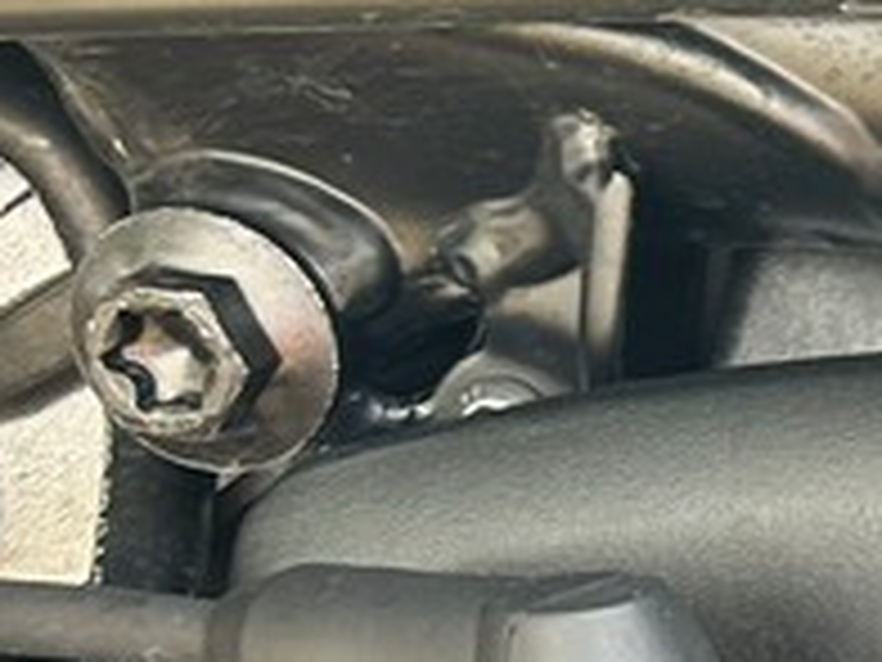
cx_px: 2475
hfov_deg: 9.6
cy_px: 1076
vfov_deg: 8.5
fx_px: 4332
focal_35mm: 170
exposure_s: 1/206
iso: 40
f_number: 1.5
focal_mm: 5.7
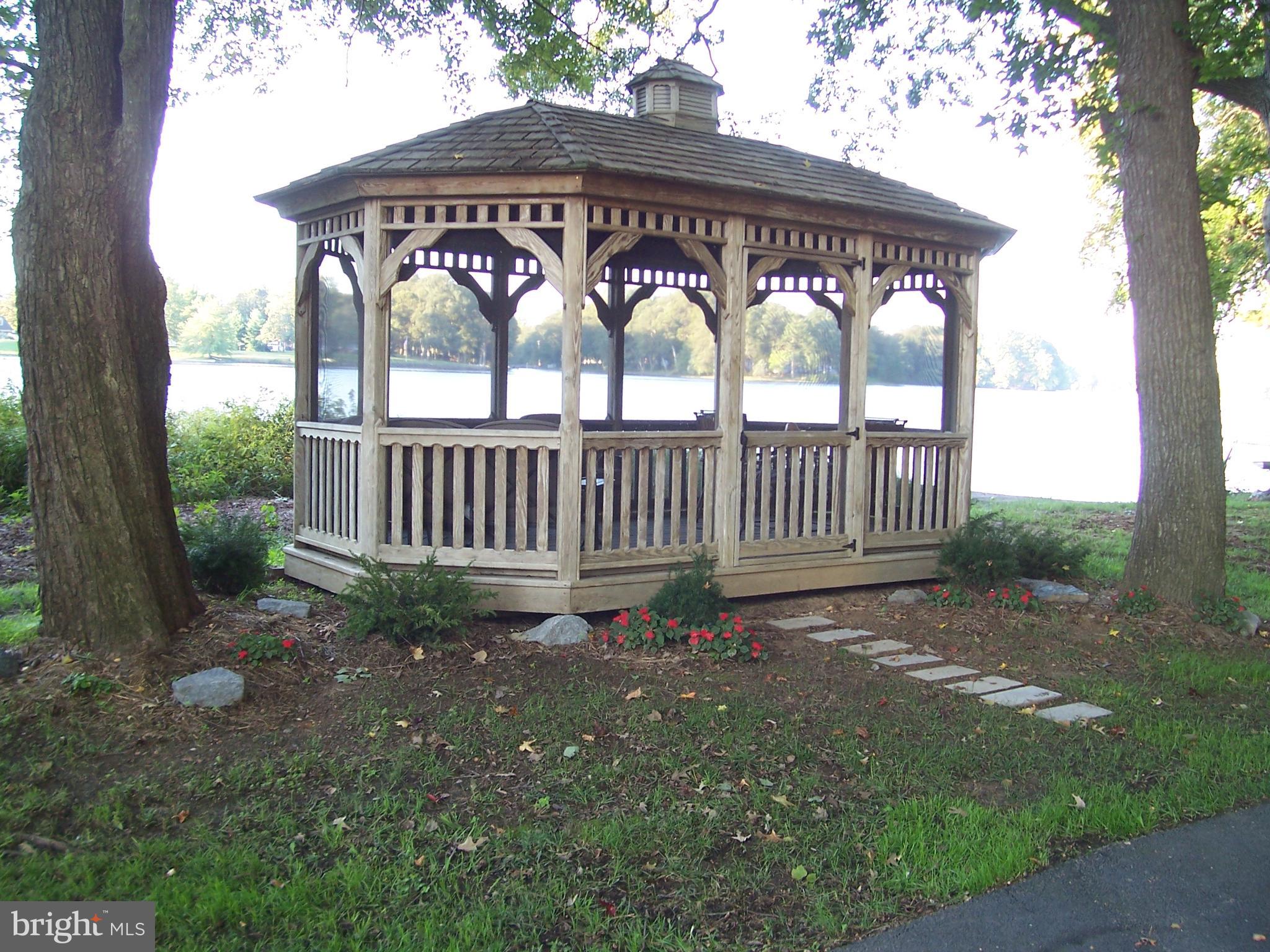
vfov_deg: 41.8
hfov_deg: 54.0
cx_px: 635
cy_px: 476
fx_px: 1247
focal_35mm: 34
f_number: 2.7
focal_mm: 5.6
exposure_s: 1/30
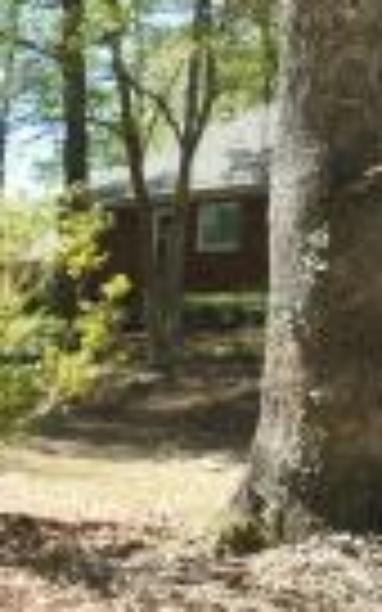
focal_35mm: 56
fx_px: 928
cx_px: -604
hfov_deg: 13.7
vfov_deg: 36.5
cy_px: 302
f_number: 6.3
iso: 100
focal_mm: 11
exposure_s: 1/160
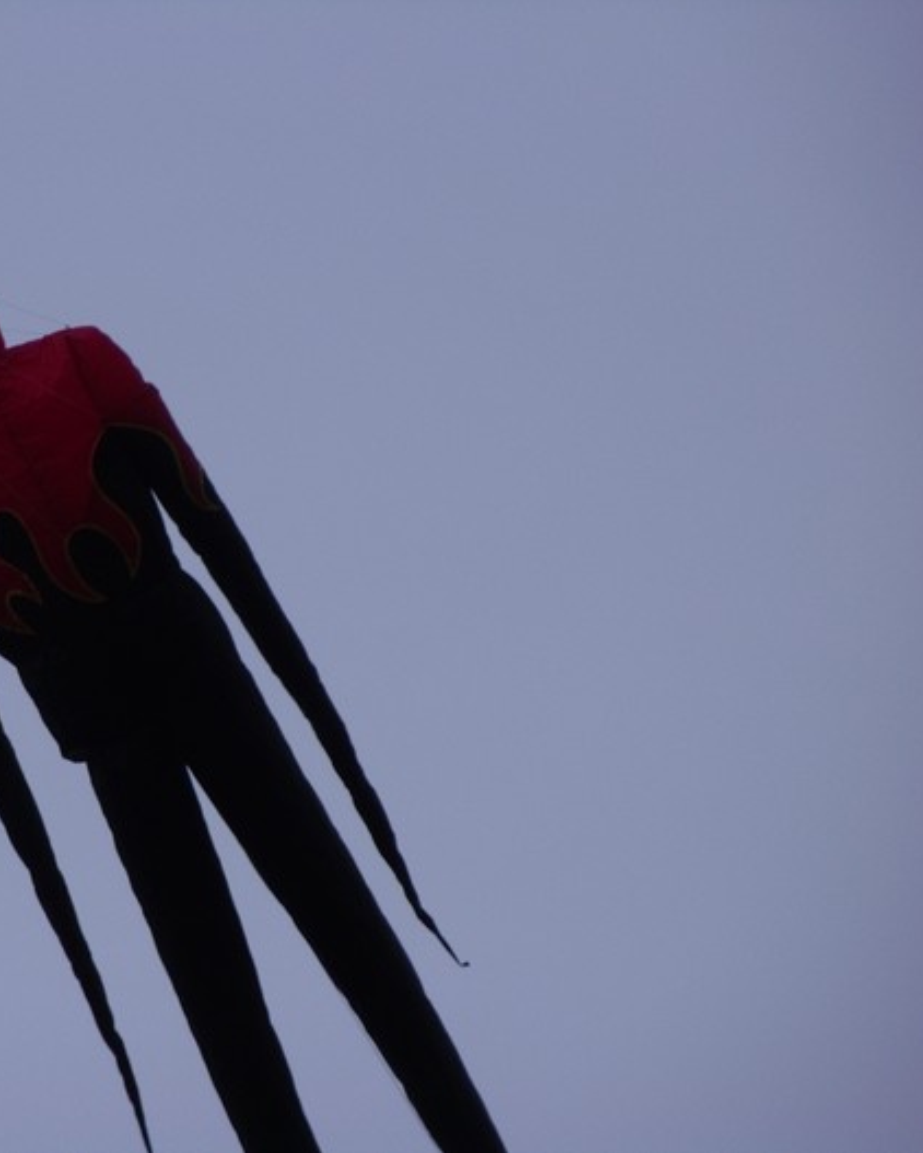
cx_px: 200
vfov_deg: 6.8
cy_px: 575
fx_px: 9692
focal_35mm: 284
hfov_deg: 5.4
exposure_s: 1/331
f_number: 5.5
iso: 80
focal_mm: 39.2
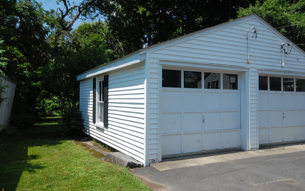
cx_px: 152
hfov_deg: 61.2
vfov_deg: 40.6
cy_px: 90
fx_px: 258
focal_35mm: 31
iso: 200
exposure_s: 1/80
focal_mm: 20
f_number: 16
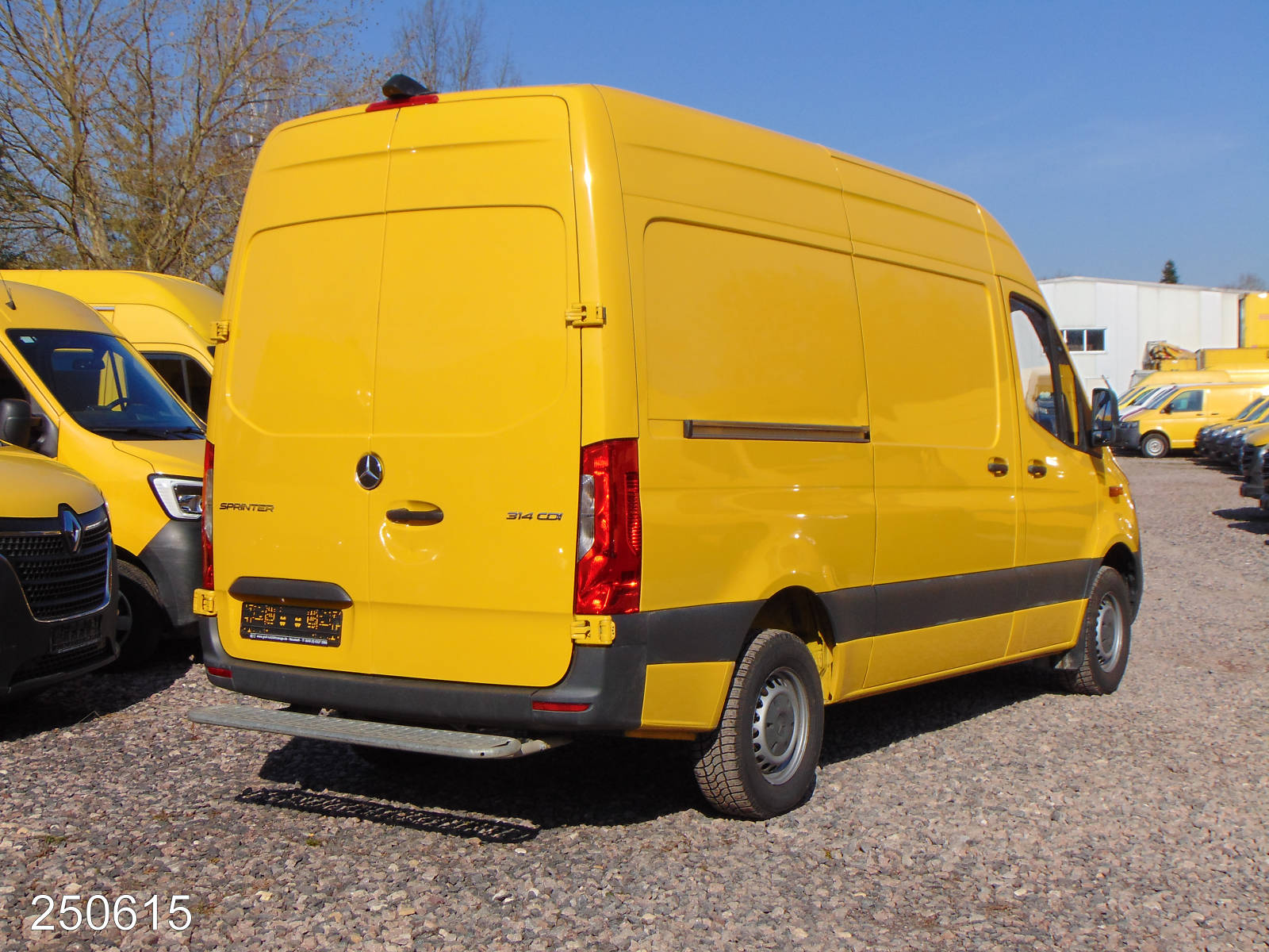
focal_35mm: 50
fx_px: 1833
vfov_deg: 29.1
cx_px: 634
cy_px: 476
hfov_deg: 38.2
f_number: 9
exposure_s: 1/320
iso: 80
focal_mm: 9
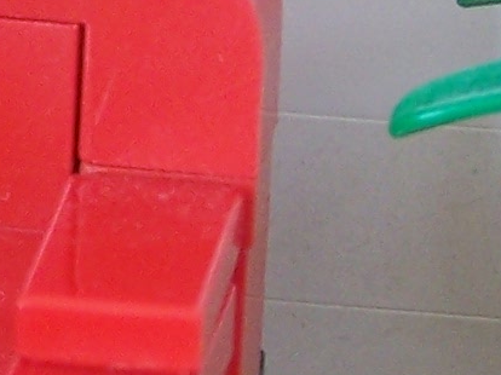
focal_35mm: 467
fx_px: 6755
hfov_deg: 4.2
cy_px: -188
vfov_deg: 3.2
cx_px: -584
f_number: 3.2
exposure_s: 1/15
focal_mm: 12.4
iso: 100
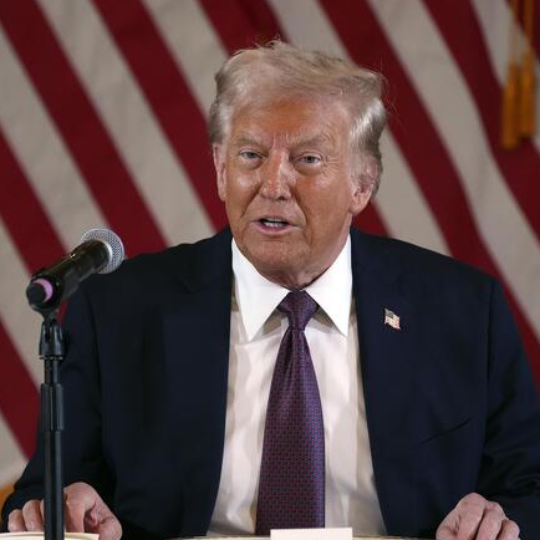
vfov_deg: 4.2
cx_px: 276
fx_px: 7342
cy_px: 278
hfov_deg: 4.2
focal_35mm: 416
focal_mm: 291
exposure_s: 1/125
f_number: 5.6
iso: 4000
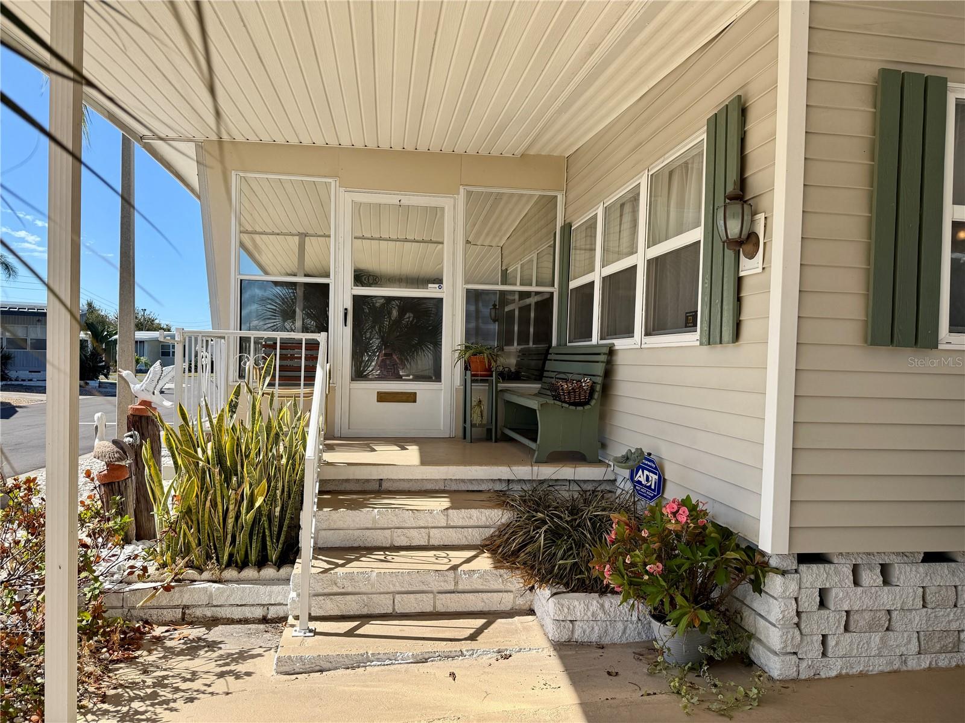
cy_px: 362
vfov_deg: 56.8
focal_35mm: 24
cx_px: 482
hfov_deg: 71.6
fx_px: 669
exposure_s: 1/2703
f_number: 1.78
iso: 80
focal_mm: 6.76
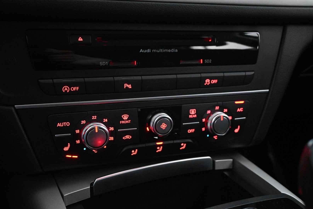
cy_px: 104
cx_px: 156
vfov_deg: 36.2
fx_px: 319
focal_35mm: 37
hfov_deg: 52.2
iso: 10000
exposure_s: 1/40
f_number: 4.2
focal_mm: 24.5
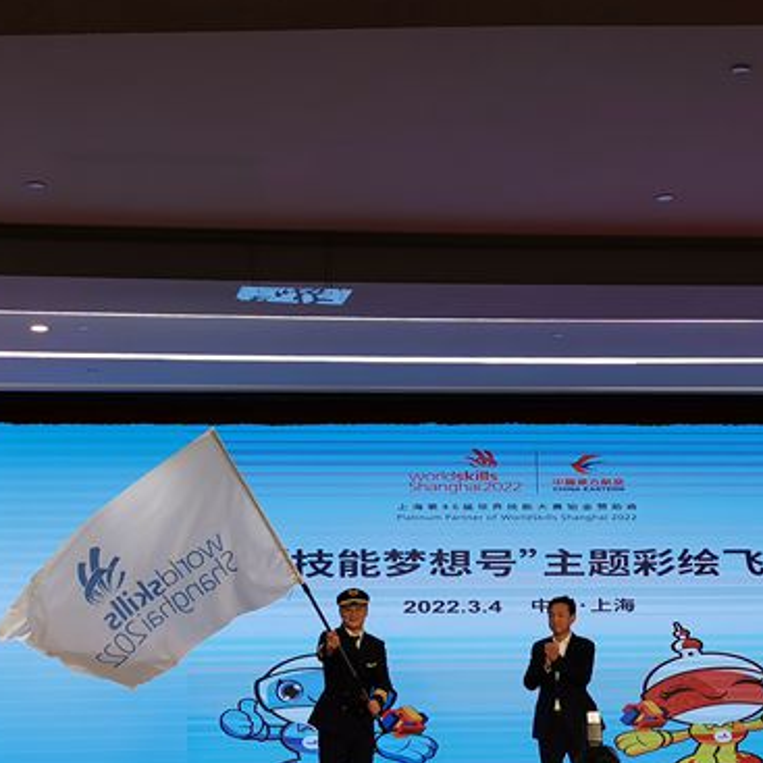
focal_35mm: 65
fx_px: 1621
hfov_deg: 26.5
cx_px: 328
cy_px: 453
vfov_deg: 26.4
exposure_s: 1/260
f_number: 1.8
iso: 50
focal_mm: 5.58
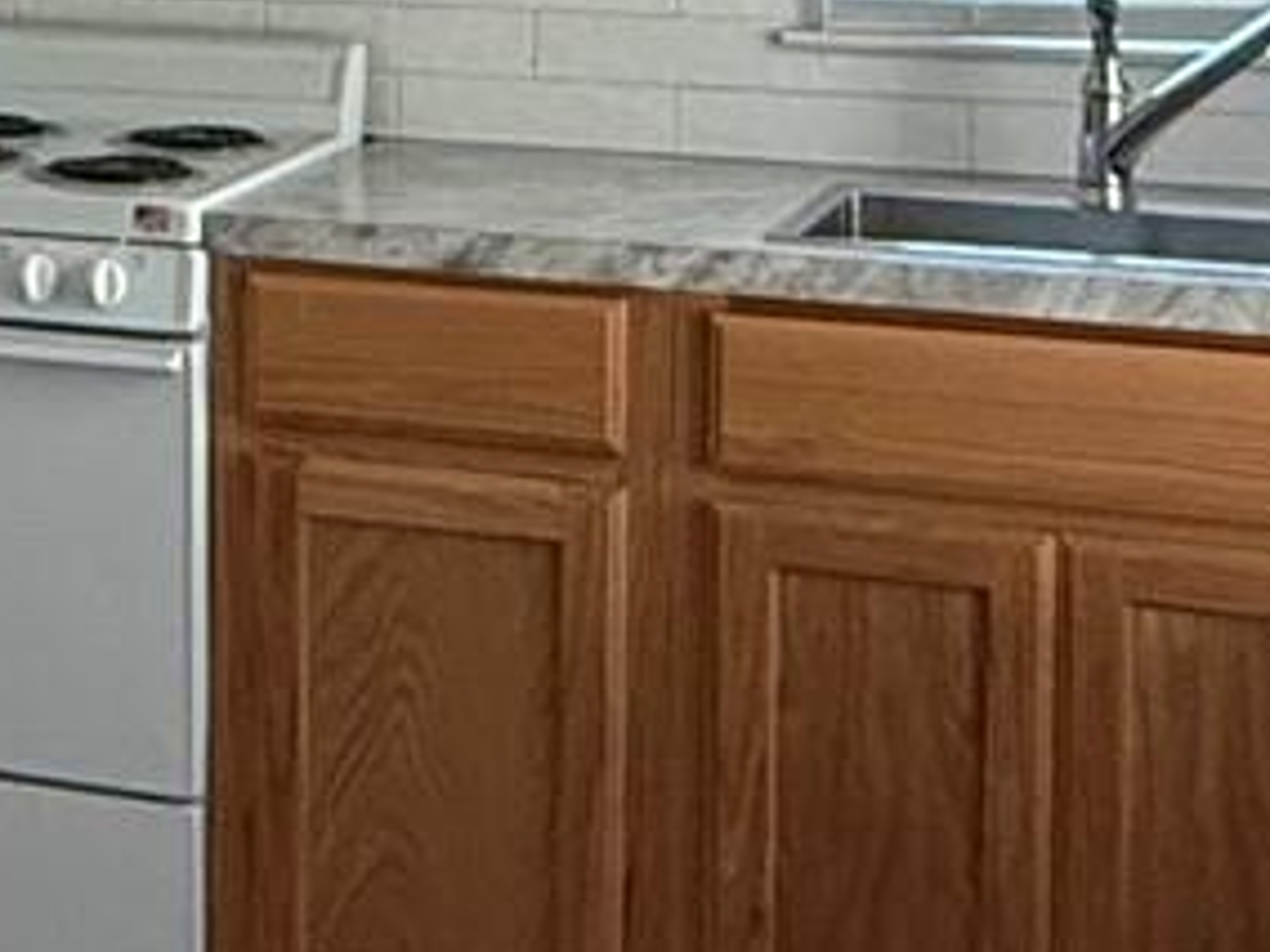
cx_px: -487
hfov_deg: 17.9
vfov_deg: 14.2
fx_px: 3706
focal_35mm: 101
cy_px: -170
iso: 320
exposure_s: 1/99
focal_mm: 2.22
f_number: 2.2
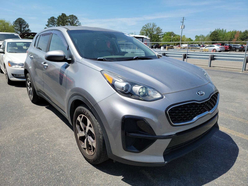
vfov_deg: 56.8
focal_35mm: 24
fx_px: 172
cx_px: 124
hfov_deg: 71.6
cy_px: 93
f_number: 1.8
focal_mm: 6.7
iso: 50
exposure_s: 1/892
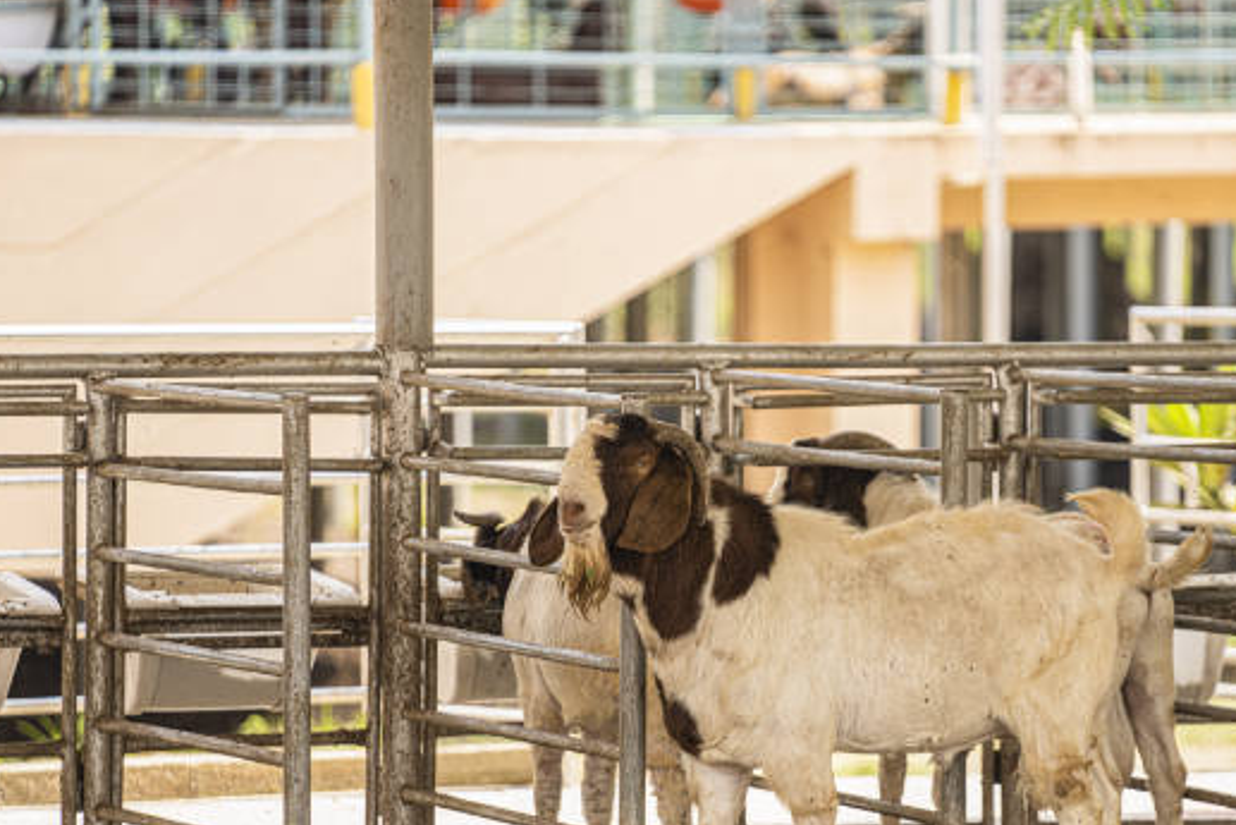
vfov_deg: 5.1
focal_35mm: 271
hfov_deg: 7.6
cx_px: 710
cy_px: 489
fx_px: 9306
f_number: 2.8
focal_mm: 200
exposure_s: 1/1250
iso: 100
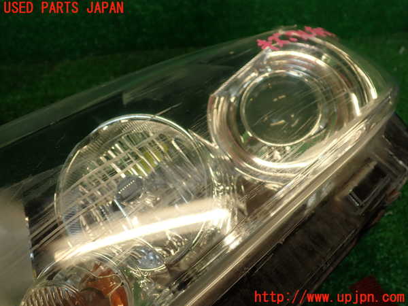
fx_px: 377
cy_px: 153
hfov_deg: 56.8
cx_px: 204
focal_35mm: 32
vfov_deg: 44.2
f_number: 2.4
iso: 125
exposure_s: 1/60
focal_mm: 5.79
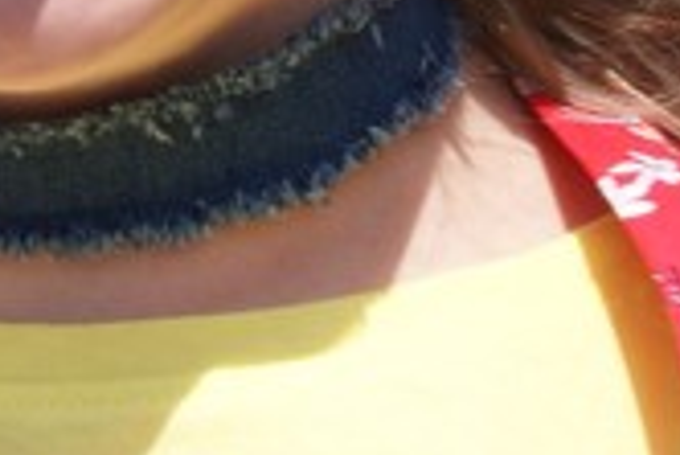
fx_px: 11948
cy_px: -203
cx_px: -393
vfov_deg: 2.2
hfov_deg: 3.2
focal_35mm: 632
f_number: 11
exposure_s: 1/250
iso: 100
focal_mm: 70
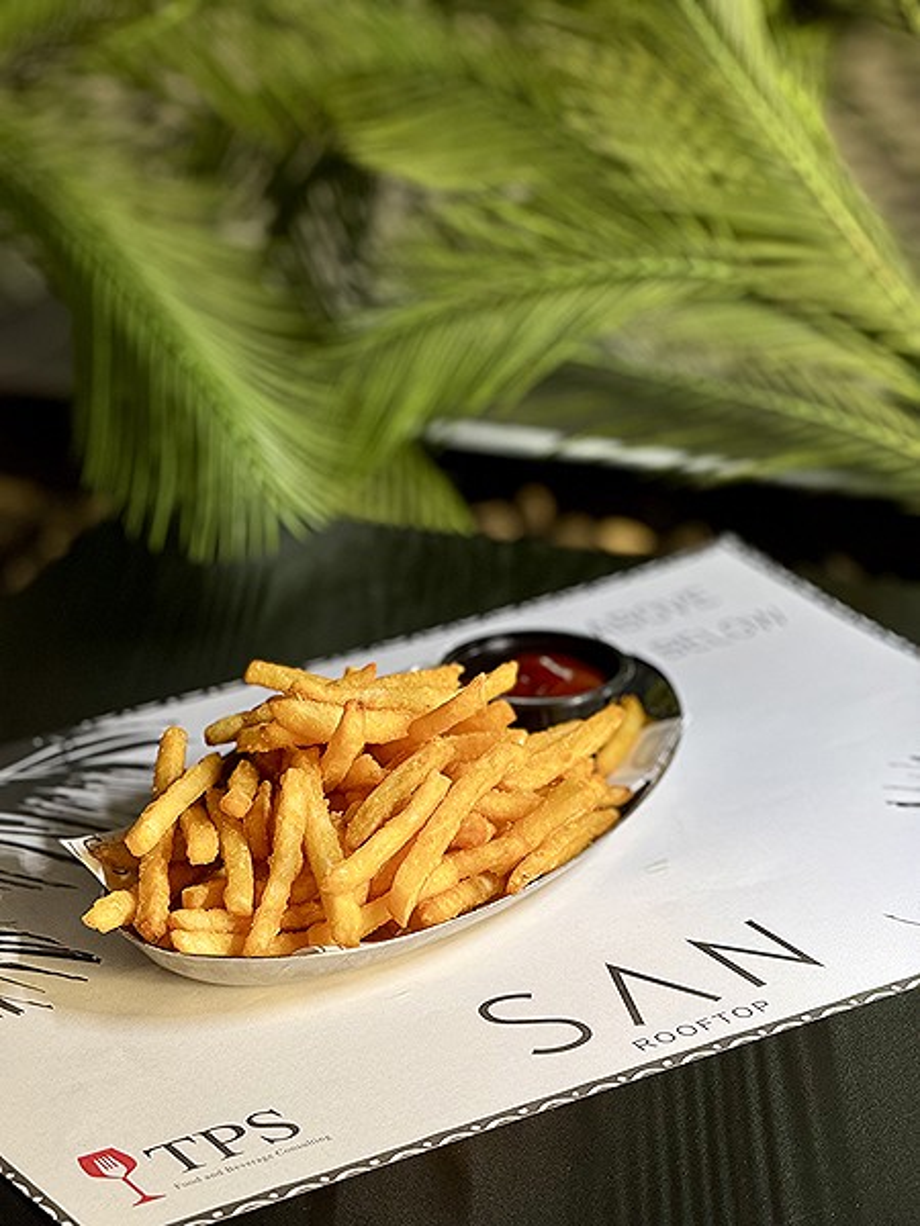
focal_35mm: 120
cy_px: 613
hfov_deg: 12.3
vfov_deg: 16.4
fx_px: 4252
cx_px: 460
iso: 160
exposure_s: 1/50
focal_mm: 15.66
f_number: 2.8
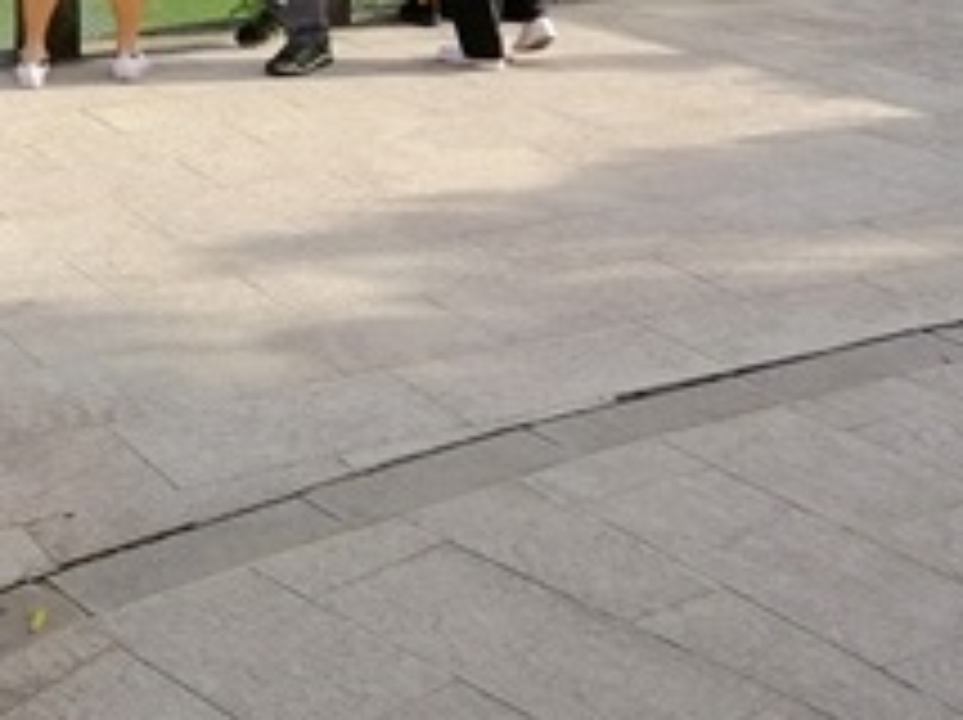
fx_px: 2029
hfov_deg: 25.6
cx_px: 36
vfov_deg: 19.5
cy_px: -4
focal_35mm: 73
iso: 80
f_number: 2.2
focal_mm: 3.81
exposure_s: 1/900
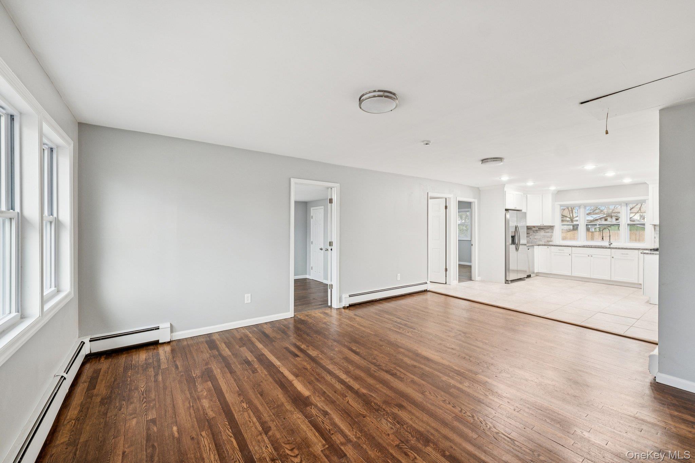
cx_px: 348
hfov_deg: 104.3
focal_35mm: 14
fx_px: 270
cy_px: 232
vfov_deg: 81.2
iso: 500
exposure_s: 1/20
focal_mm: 14
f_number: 6.3
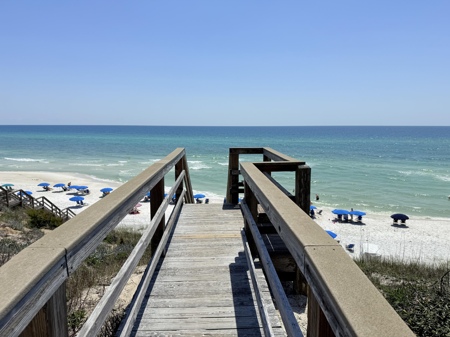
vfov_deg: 56.8
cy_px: 168
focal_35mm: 24
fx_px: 312
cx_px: 225
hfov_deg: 71.6
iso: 80
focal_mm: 6.76
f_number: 1.78
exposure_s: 1/11905
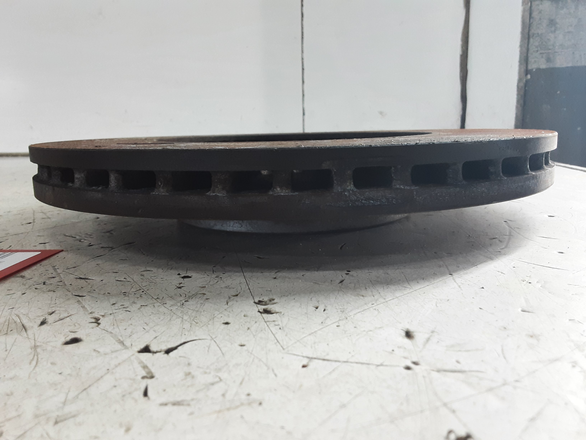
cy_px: 220
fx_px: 457
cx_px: 293
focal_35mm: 27
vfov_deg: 51.4
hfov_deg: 65.3
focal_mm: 2.91
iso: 160
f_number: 1.9
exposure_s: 1/50
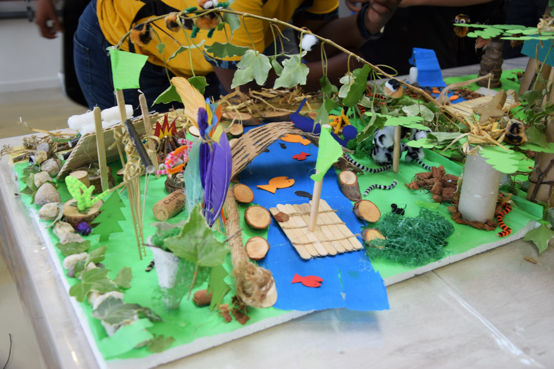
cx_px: 277
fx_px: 600
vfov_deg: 34.2
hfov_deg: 49.6
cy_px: 184
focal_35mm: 39
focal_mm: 26
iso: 400
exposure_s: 1/80
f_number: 4.5
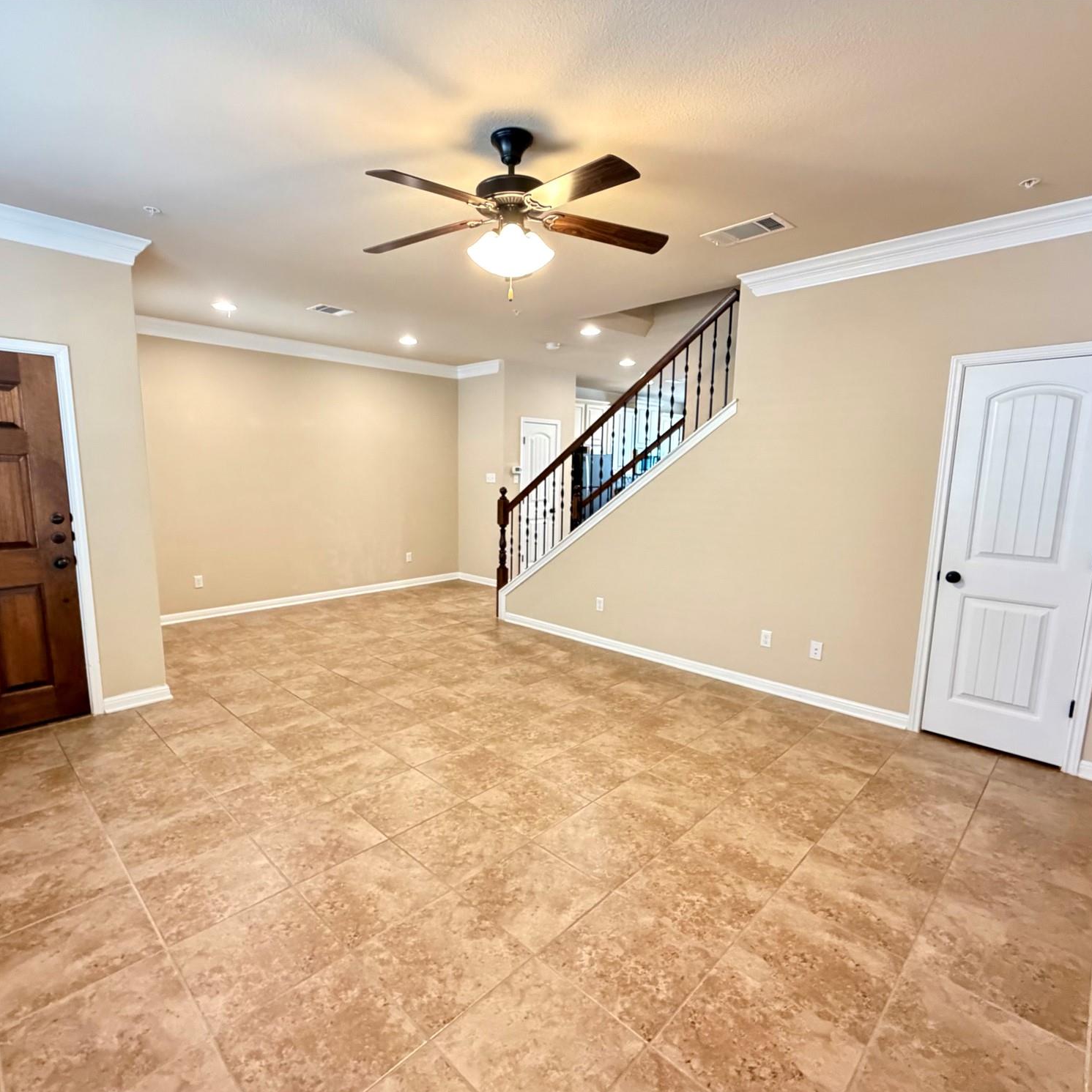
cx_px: 515
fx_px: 607
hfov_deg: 83.9
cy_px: 560
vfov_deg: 84.0
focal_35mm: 17
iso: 1000
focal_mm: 2.22
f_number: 2.2
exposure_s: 1/40
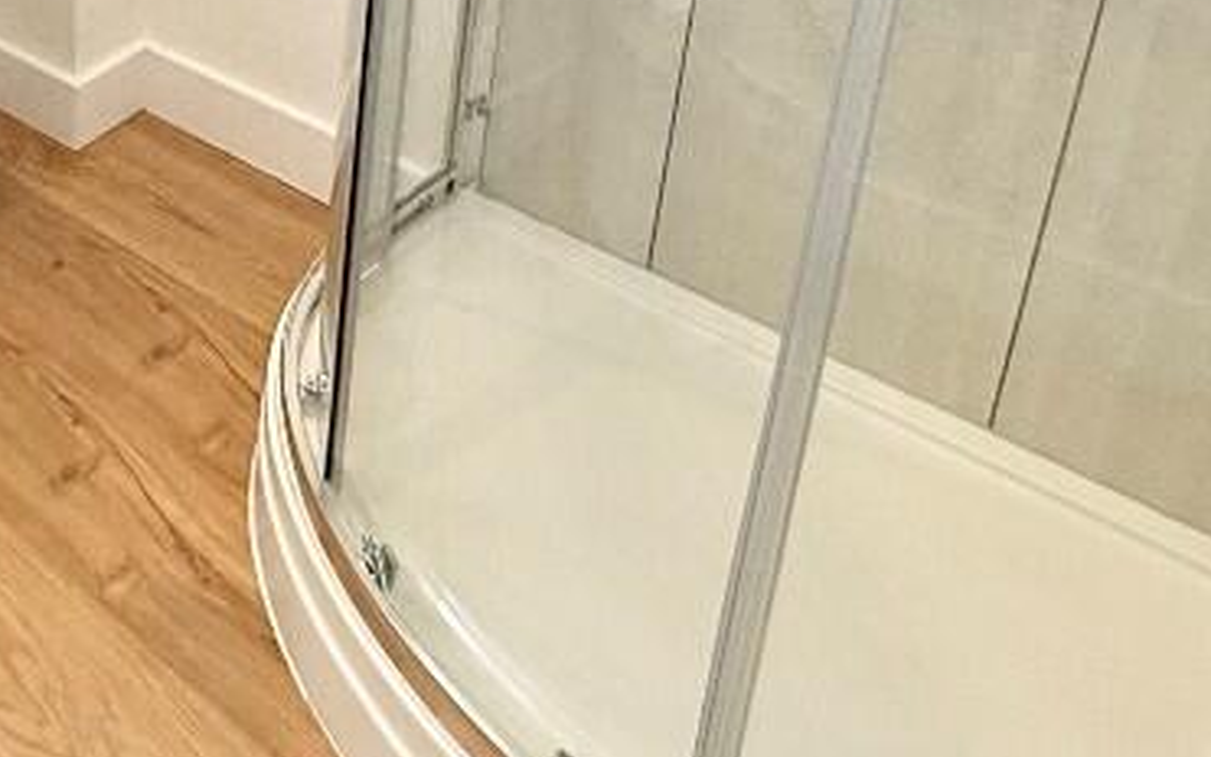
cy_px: -313
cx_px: -401
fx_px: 1353
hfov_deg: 33.5
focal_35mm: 41
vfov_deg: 25.3
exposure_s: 1/297
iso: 64
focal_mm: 2.22
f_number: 2.2
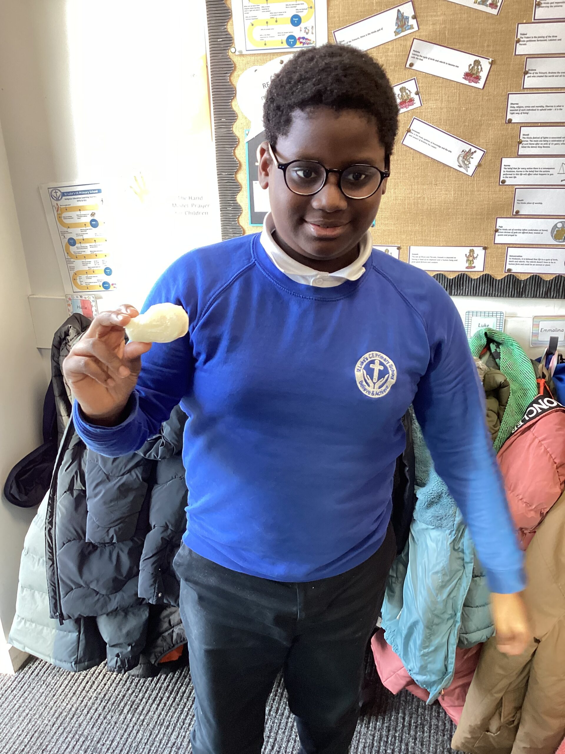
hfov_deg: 45.4
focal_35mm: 31
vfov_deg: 58.4
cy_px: 377
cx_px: 282
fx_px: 675
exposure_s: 1/60
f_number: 2.4
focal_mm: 3.3
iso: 125
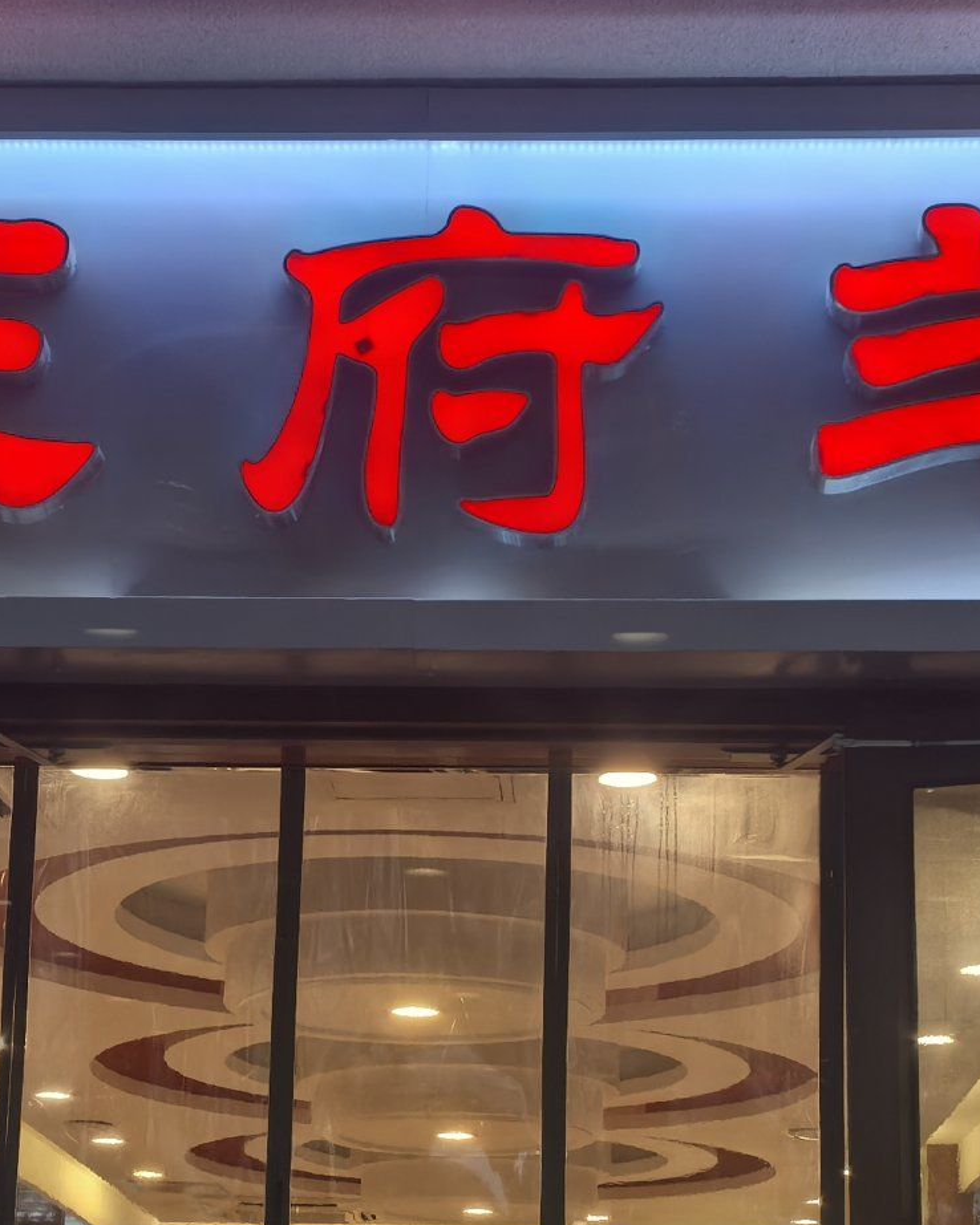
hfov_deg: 19.6
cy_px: 855
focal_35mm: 78
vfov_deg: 24.3
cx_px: 404
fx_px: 2829
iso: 160
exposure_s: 1/100
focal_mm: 5.75
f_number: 2
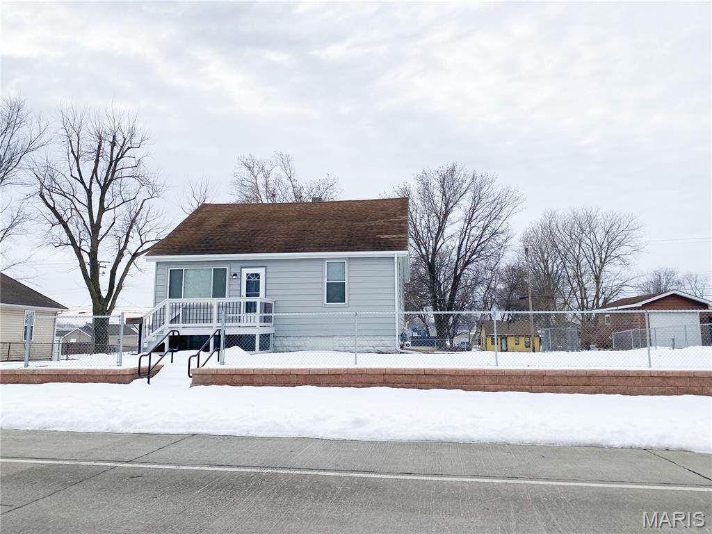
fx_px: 535
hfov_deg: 67.3
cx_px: 356
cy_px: 267
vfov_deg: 53.1
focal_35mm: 26
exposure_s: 1/4300
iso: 32
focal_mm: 4.25
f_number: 1.8
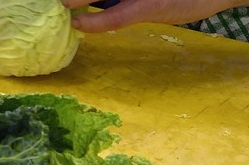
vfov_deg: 6.2
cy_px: -314
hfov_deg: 9.5
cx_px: -213
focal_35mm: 206
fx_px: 1422
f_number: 9
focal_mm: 32
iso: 1600
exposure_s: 1/60
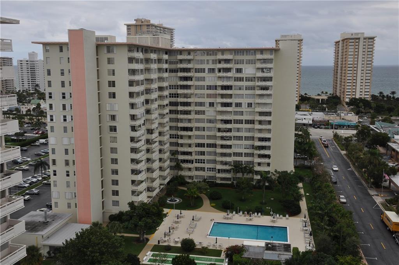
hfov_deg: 53.2
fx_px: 398
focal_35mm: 36
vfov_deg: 36.7
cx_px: 200
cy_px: 132
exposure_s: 1/200
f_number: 10
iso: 200
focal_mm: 24
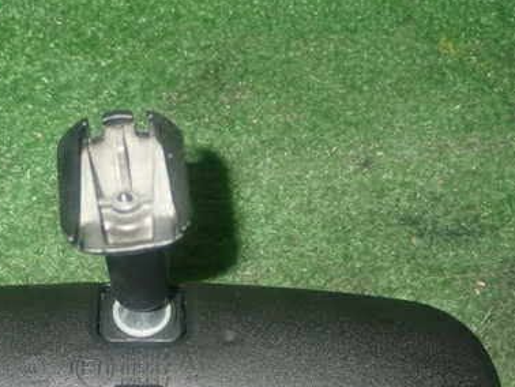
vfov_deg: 22.4
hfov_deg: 29.5
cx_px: 149
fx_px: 968
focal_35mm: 65
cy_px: 279
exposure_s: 1/40
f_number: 8
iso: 800
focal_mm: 7.31
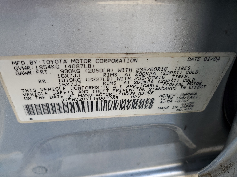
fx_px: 178
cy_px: 88
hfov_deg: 67.3
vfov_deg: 53.1
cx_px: 118
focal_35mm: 26
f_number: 1.5
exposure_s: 1/200
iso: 50
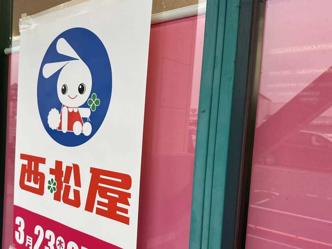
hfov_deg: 54.8
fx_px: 316
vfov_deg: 42.9
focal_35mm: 33
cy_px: 141
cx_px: 127
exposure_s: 1/543
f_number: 1.78
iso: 80
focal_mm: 6.86
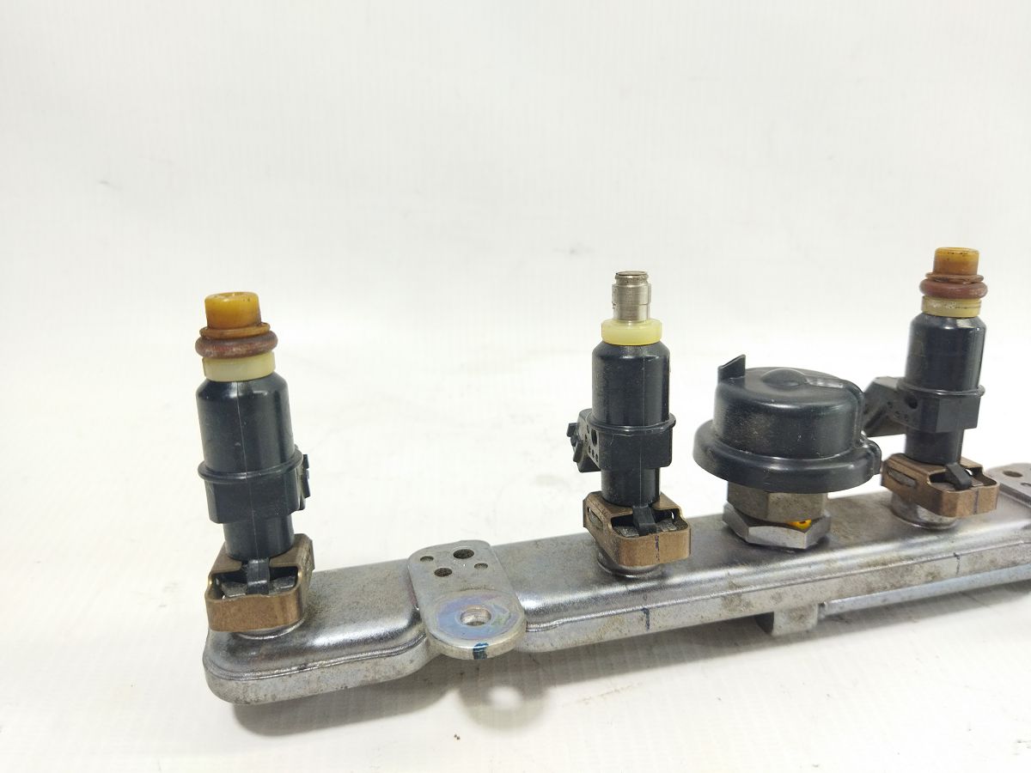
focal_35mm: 27
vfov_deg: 51.4
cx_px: 516
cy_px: 386
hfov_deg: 65.3
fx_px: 804
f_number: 1.79
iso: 178
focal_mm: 4.71
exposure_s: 1/100
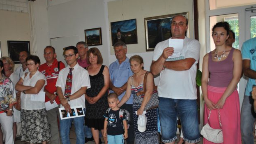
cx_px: 110
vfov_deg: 33.4
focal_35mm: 35
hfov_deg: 56.4
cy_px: 98
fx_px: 238
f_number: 3.5
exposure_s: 1/60
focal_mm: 18
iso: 200
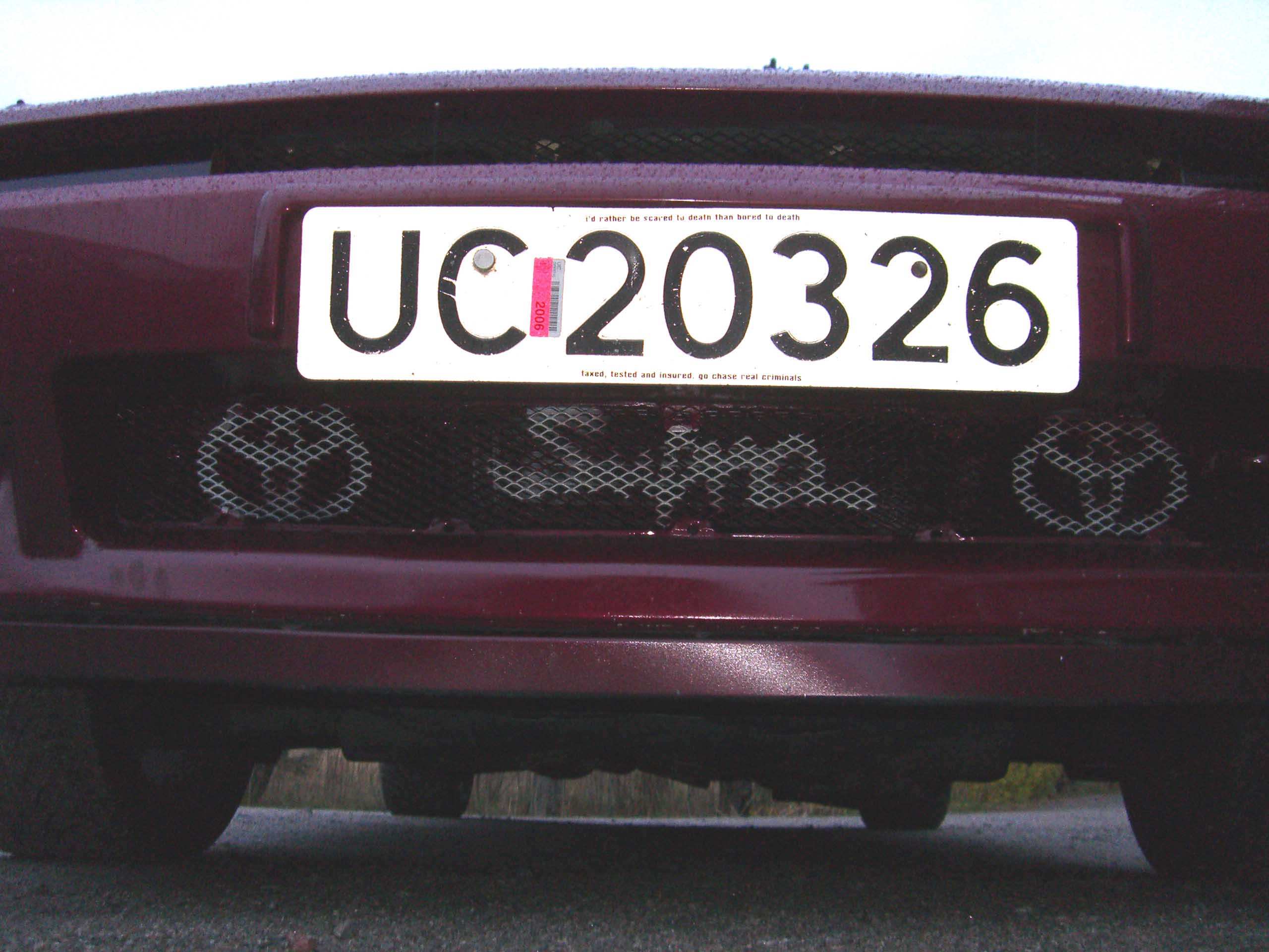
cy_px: 476
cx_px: 634
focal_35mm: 38
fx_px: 1393
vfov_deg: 37.7
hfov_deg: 49.0
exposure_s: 1/60
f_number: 2.7
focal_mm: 6.2
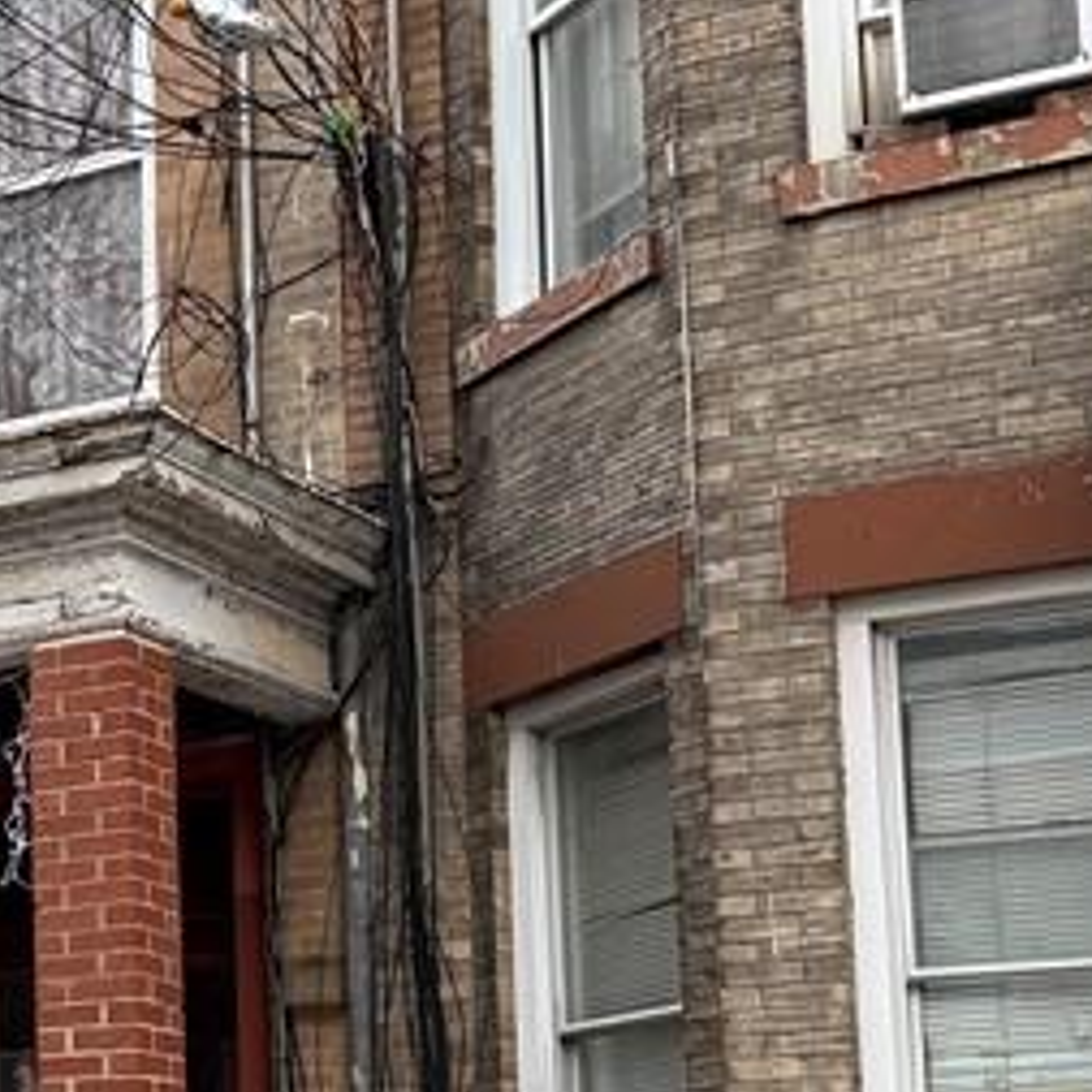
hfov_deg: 17.9
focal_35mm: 86
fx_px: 3069
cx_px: -574
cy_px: 919
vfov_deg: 19.9
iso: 80
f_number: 1.78
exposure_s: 1/757
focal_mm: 6.76
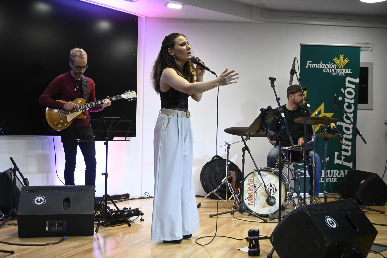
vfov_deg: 32.4
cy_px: 129
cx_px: 194
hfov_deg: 47.2
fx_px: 443
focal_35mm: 41
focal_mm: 27.5
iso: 2500
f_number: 4.5
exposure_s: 1/320
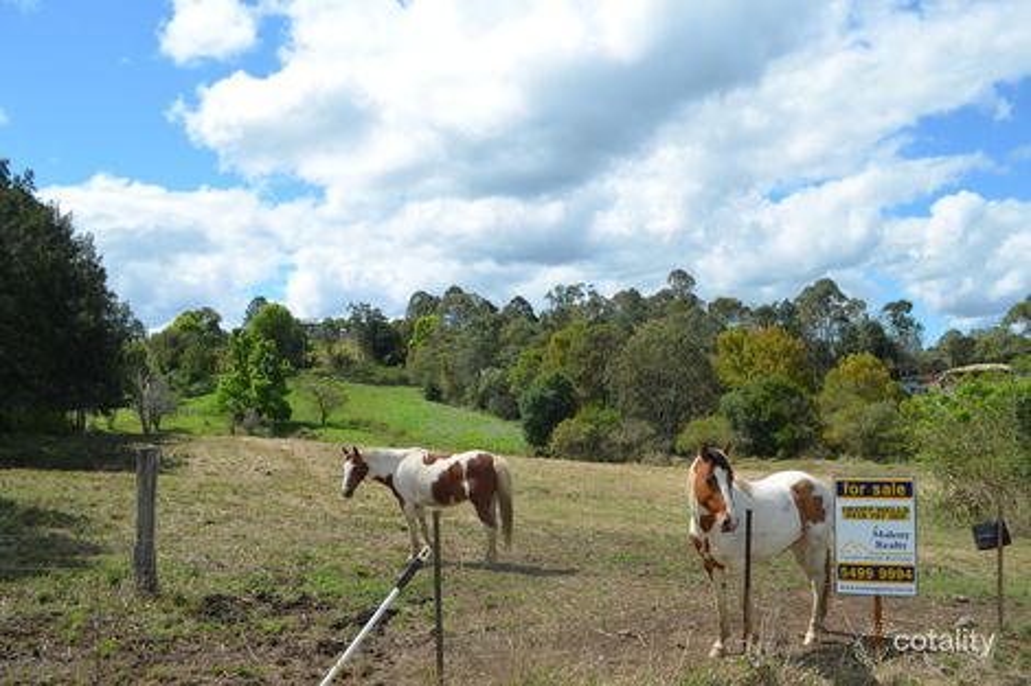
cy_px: 343
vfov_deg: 43.6
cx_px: 516
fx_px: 859
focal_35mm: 30
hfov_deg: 61.9
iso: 100
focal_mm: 20
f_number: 9
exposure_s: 1/320
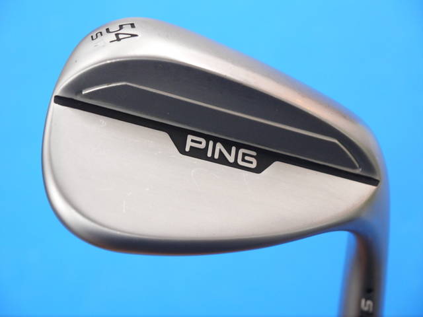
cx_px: 212
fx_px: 1026
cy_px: 158
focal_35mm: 84
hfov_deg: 23.3
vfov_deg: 17.6
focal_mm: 42
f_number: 5.6
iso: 800
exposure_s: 1/80
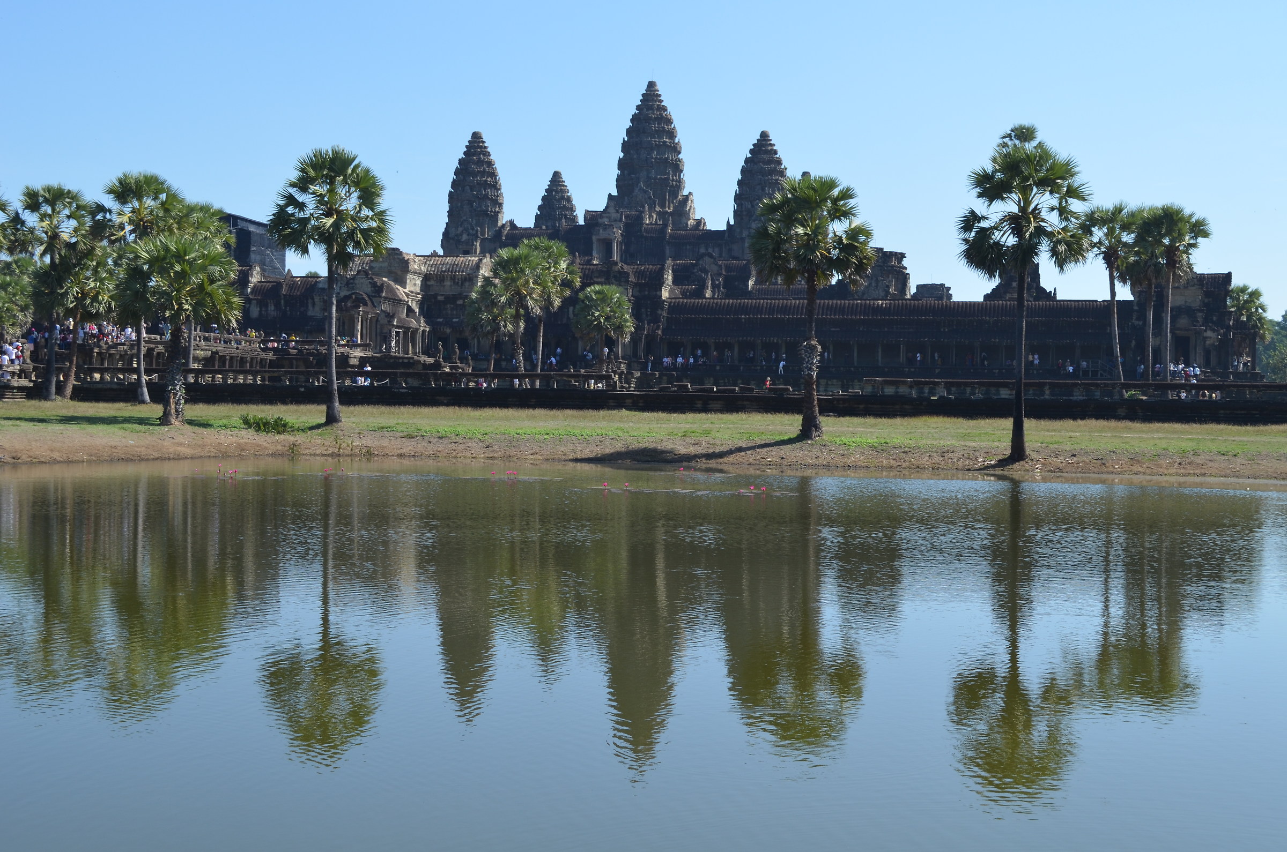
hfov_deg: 41.2
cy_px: 426
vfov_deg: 28.0
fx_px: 1713
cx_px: 644
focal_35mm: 48
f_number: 8
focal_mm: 32
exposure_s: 1/250
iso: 160
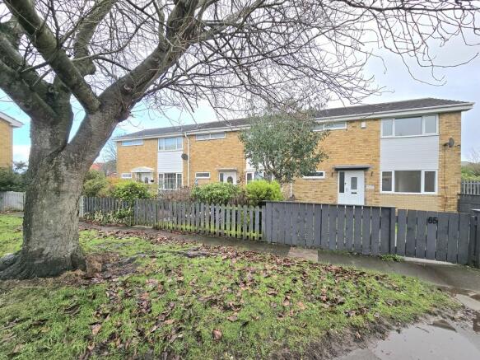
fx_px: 180
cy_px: 180
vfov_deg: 89.9
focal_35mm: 13
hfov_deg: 106.2
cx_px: 240
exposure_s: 1/112
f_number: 2.2
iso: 50
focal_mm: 2.2
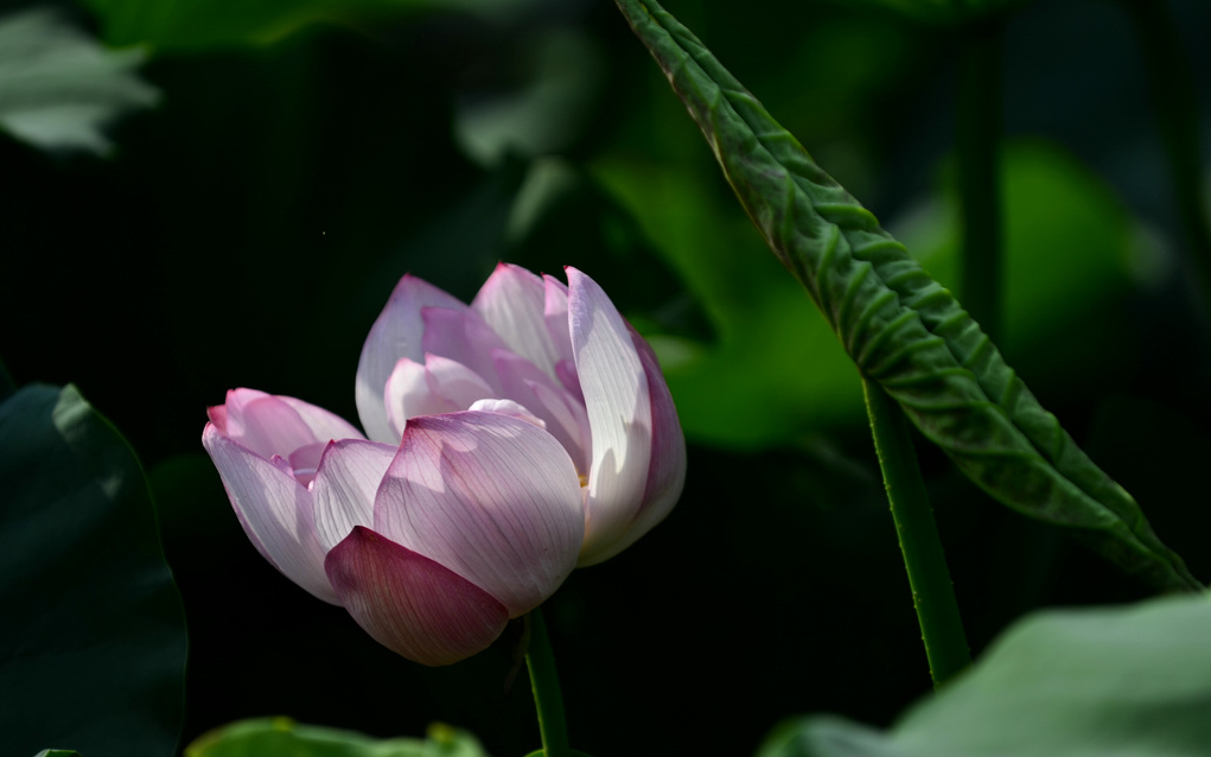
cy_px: 377
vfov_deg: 4.3
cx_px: 605
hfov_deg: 6.9
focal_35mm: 306
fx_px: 10099
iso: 100
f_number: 2.8
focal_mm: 200
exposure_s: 1/2500
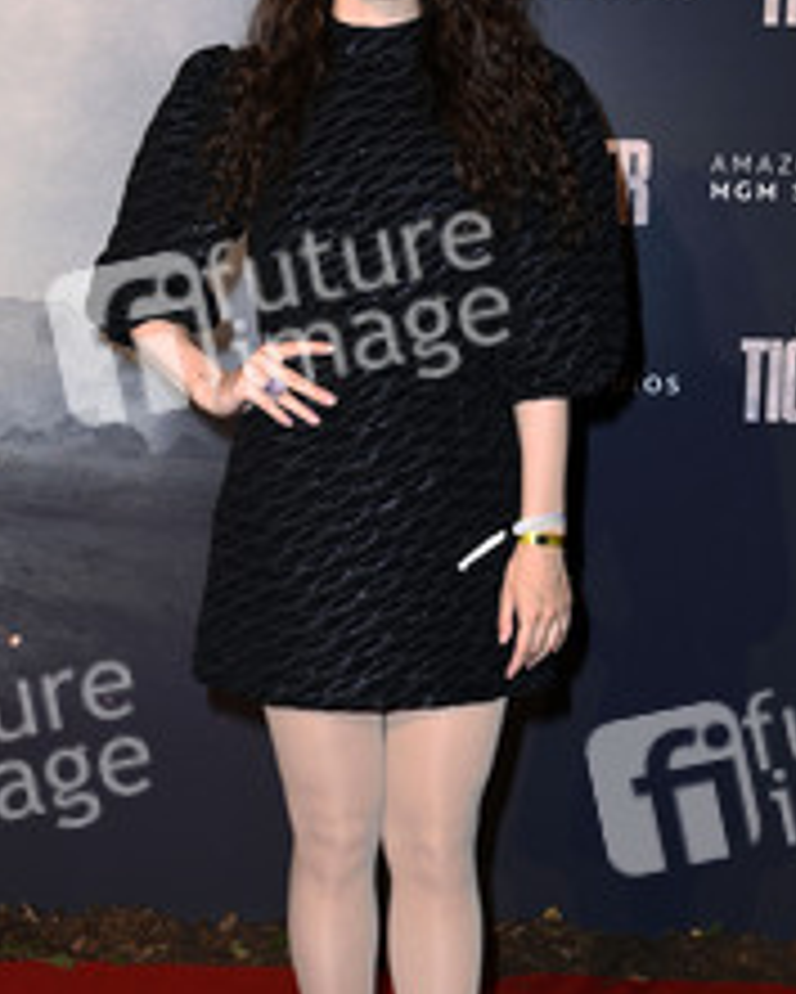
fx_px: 2501
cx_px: 409
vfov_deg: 22.5
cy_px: 544
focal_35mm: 85
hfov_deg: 18.1
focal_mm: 50
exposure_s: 1/250
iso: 500
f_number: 5
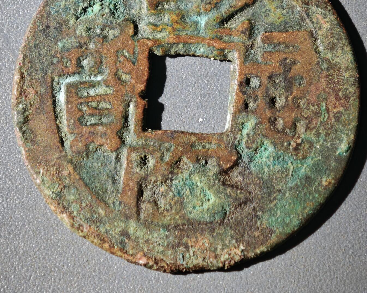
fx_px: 1662
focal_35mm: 153
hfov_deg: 12.6
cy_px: 89
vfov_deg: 10.1
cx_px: 184
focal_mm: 9
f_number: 2
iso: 400
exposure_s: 1/100
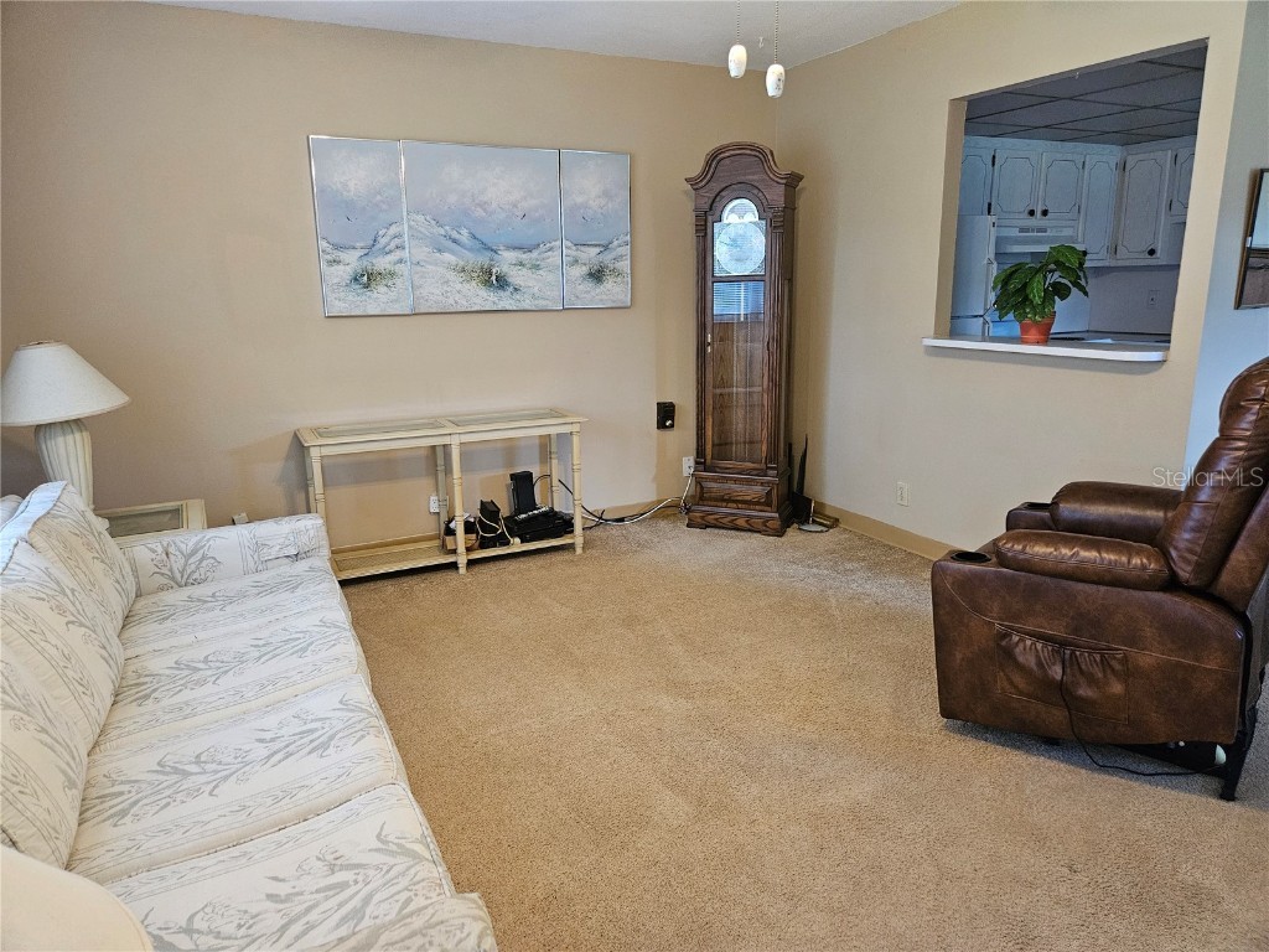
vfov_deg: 58.9
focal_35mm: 23
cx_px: 634
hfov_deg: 73.9
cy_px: 476
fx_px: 843
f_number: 1.8
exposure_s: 1/120
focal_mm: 5.4
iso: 800
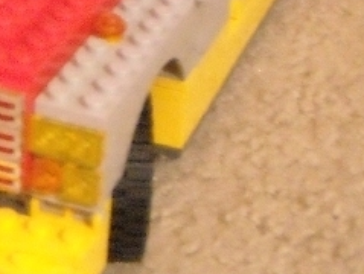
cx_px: -6
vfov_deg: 10.0
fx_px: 1548
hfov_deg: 13.2
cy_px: -62
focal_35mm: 147
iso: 800
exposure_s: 1/1.5
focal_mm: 7.1
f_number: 3.1
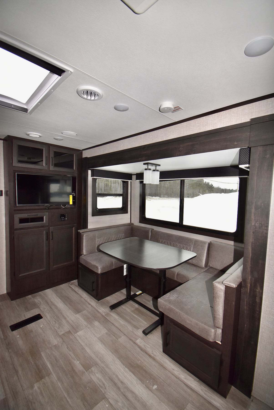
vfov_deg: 100.3
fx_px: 171
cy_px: 205
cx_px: 137
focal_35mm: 15
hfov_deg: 77.5
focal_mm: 10
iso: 800
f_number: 4.5
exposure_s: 1/80
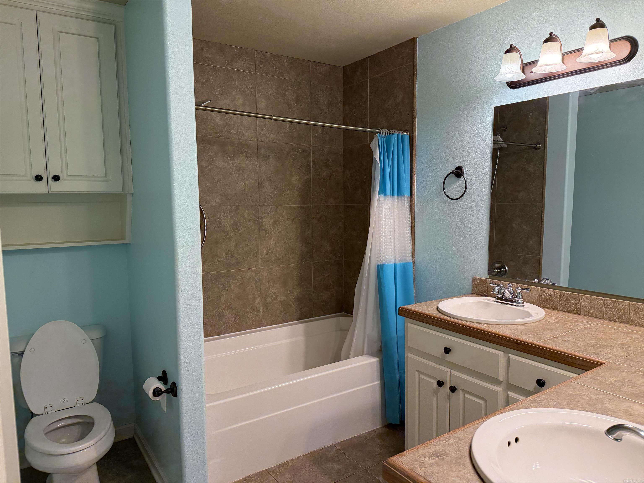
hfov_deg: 71.6
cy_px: 242
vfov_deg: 56.8
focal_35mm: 24
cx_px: 322
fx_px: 446
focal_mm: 6.76
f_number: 1.78
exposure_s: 1/120
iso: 250
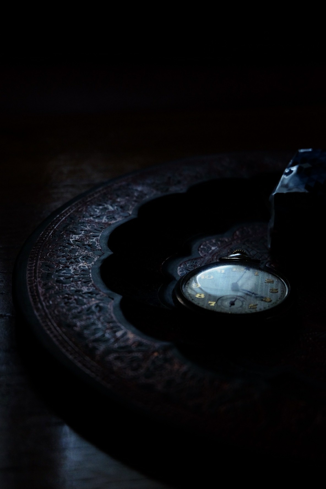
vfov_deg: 29.7
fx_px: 924
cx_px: 163
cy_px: 244
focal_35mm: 68
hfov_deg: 20.0
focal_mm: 45.2
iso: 1600
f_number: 5.6
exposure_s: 1/20
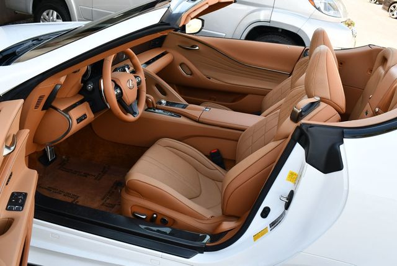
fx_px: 397
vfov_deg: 36.9
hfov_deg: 53.1
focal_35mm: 36
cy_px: 133
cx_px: 198
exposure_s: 1/250
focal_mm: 18
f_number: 5
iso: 400
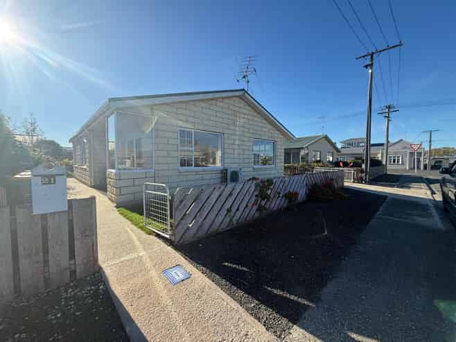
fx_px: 184
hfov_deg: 102.1
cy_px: 171
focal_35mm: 14
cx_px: 228
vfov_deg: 85.6
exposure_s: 1/1285
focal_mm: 2.22
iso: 64
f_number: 2.2
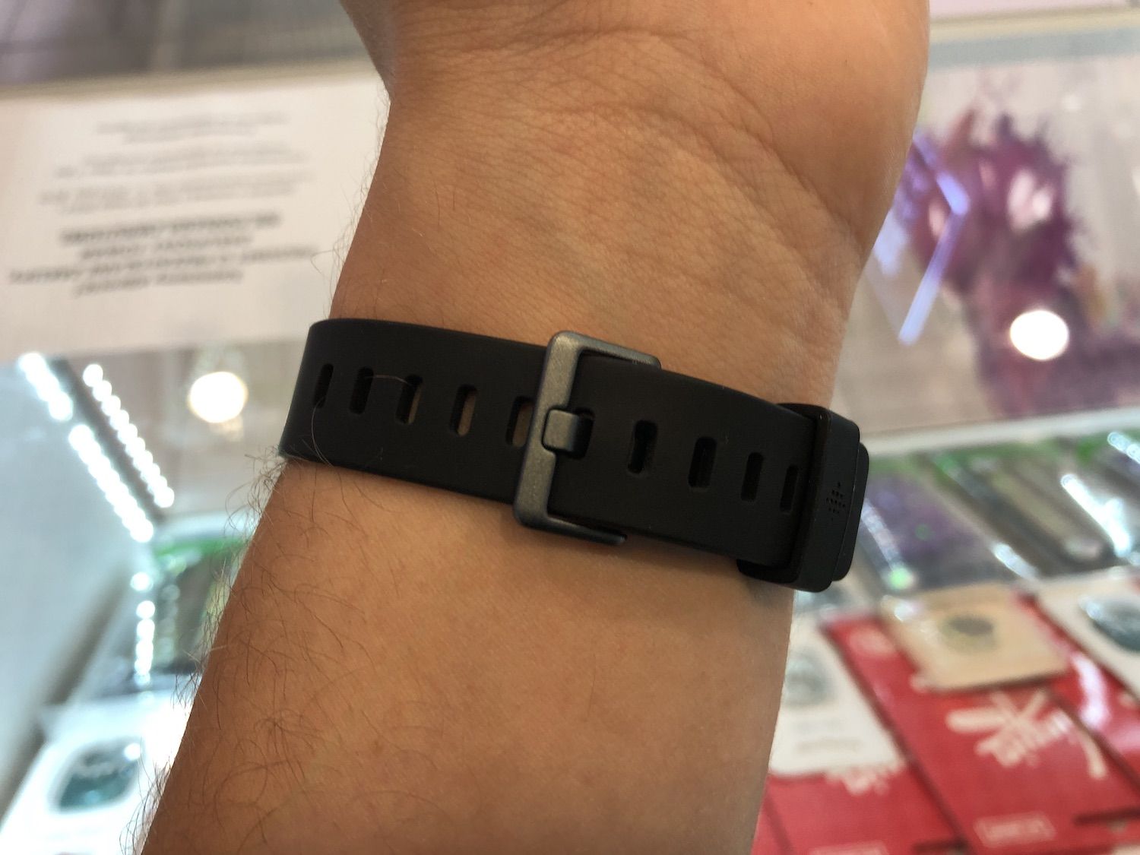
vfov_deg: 49.7
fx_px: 922
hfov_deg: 63.4
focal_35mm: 28
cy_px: 428
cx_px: 570
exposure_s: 1/20
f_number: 1.8
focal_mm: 4
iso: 40
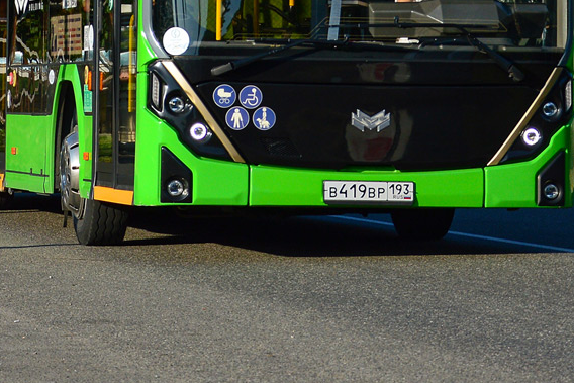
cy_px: -110
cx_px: 263
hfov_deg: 10.4
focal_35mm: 198
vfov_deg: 6.9
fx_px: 3158
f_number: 5.6
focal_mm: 50
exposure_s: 1/800
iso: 200
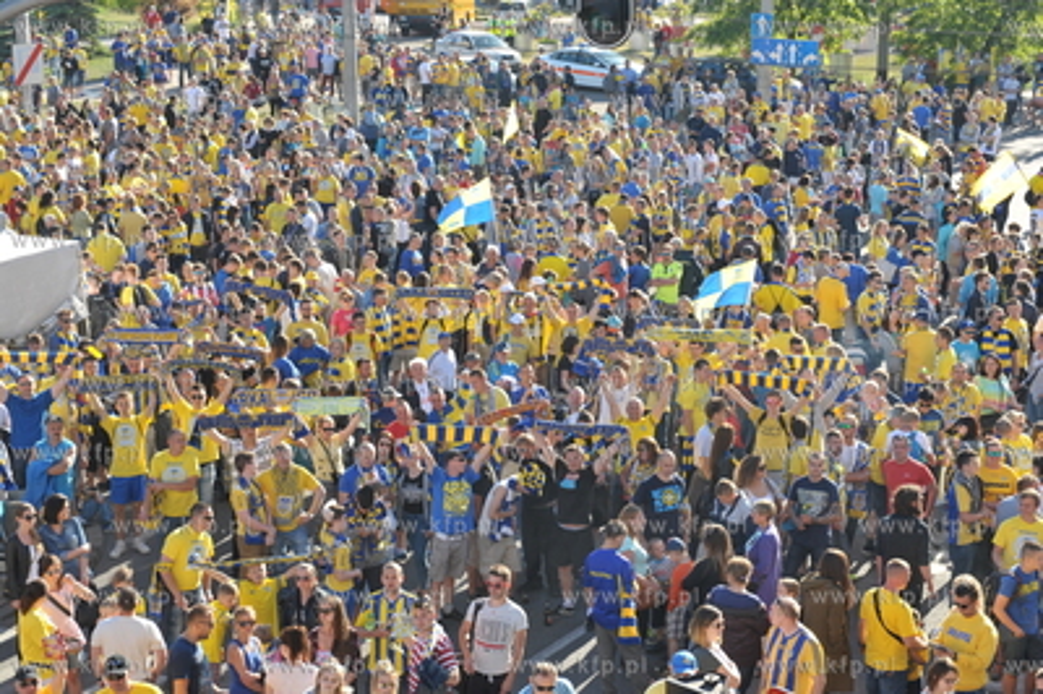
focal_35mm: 70
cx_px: 522
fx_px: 2026
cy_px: 347
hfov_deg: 28.9
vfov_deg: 19.4
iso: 320
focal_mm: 70
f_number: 9
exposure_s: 1/160
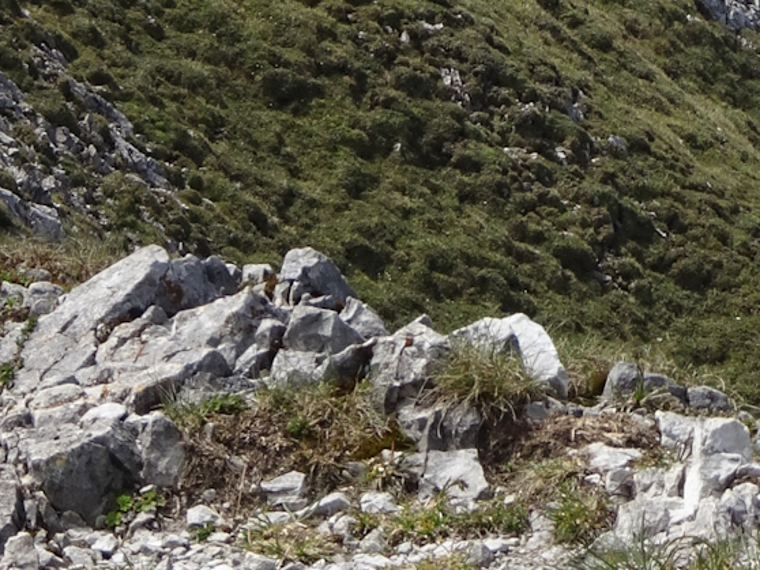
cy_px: -310
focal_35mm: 258
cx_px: 840
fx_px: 5667
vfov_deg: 5.7
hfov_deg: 7.6
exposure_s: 1/500
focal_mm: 12.87
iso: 80
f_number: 5
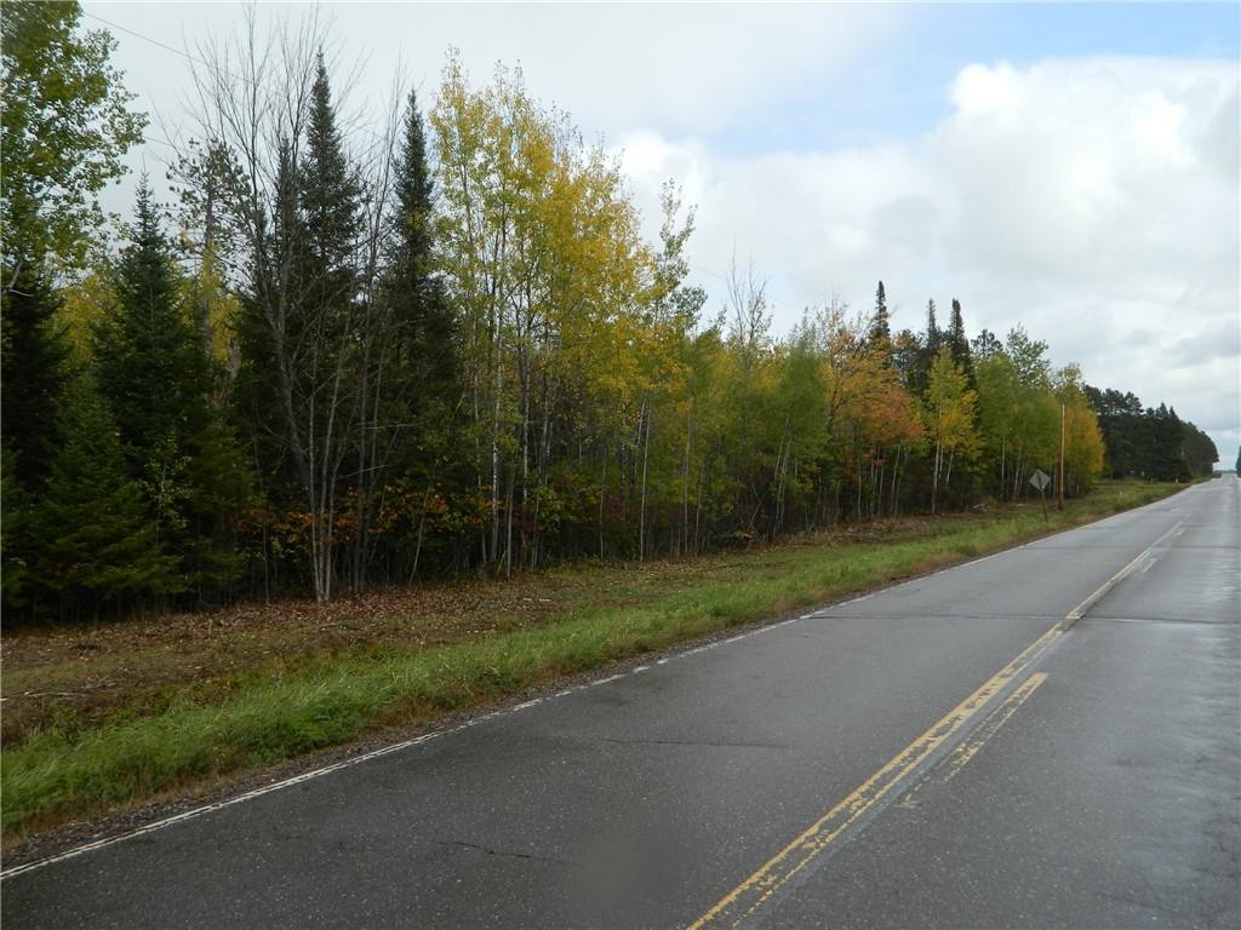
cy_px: 465
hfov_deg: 58.4
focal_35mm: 31
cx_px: 620
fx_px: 1111
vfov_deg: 45.4
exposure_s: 1/640
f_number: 3.2
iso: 80
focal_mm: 5.6
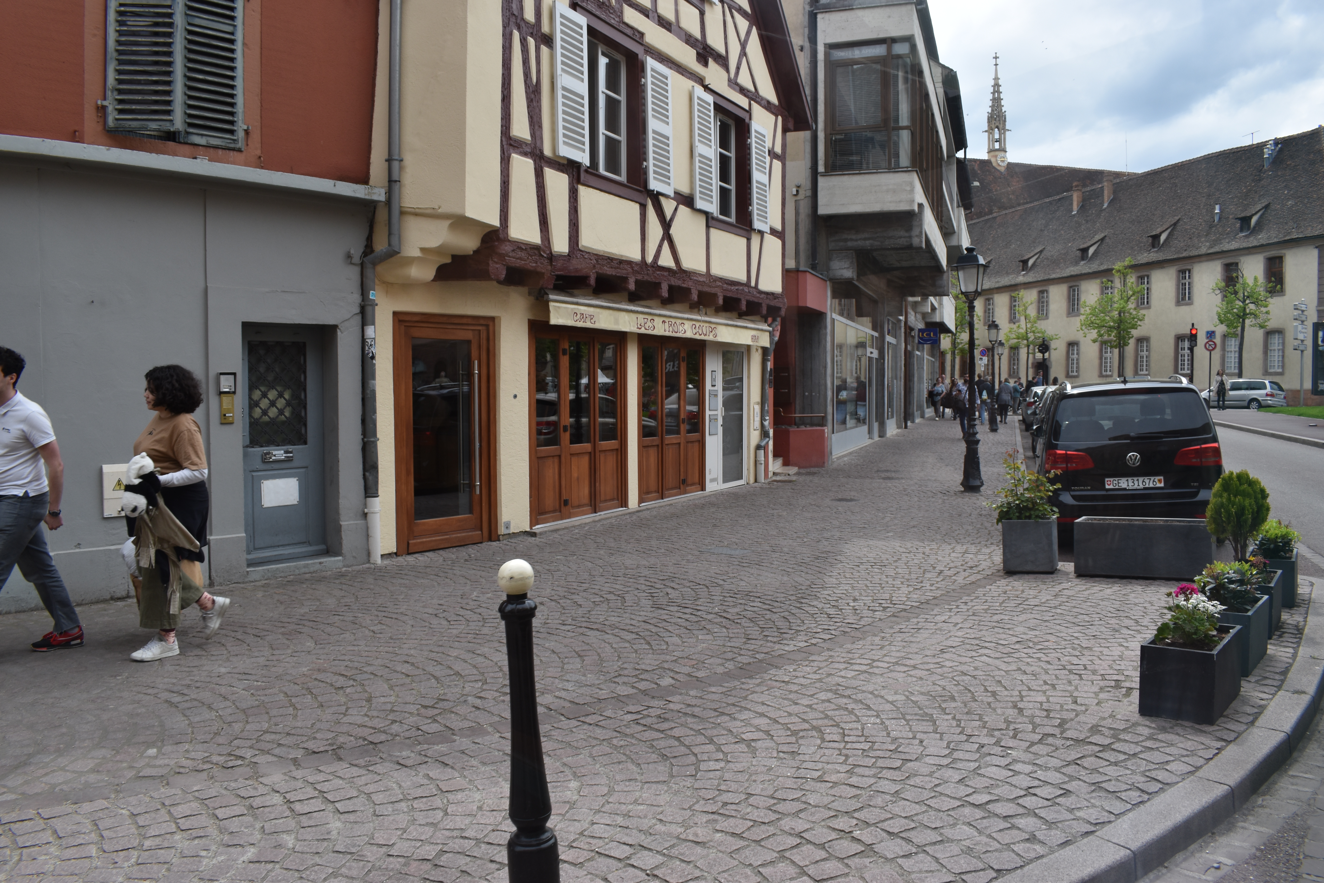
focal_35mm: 27
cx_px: 662
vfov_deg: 47.9
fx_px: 993
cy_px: 442
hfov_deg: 67.4
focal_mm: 18
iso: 200
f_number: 9
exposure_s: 1/320
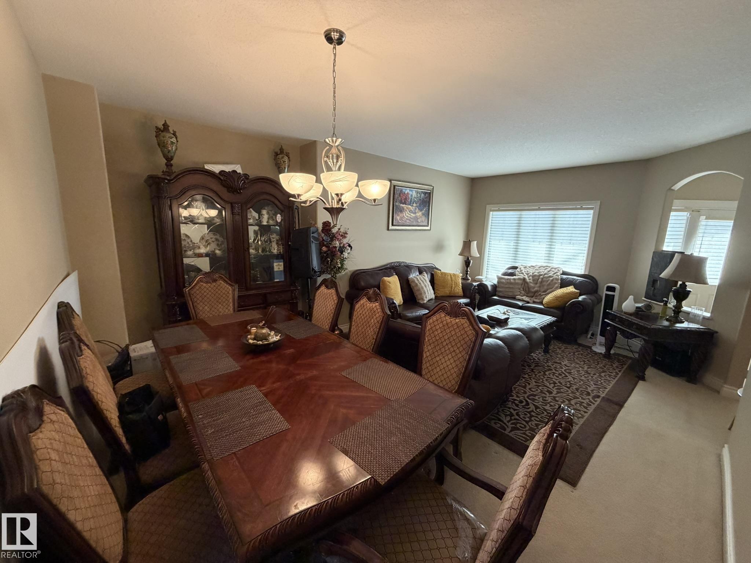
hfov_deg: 102.1
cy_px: 282
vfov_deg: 85.7
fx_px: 304
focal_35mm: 14
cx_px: 376
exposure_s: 1/60
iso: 320
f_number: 2.2
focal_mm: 2.22
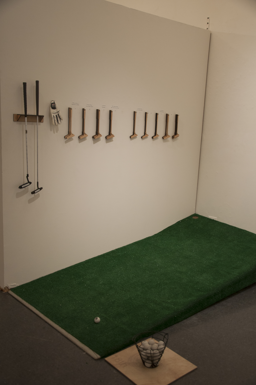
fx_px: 401
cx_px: 128
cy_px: 192
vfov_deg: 51.3
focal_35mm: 38
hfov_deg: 35.4
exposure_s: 1/80
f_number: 4
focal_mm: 25
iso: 640
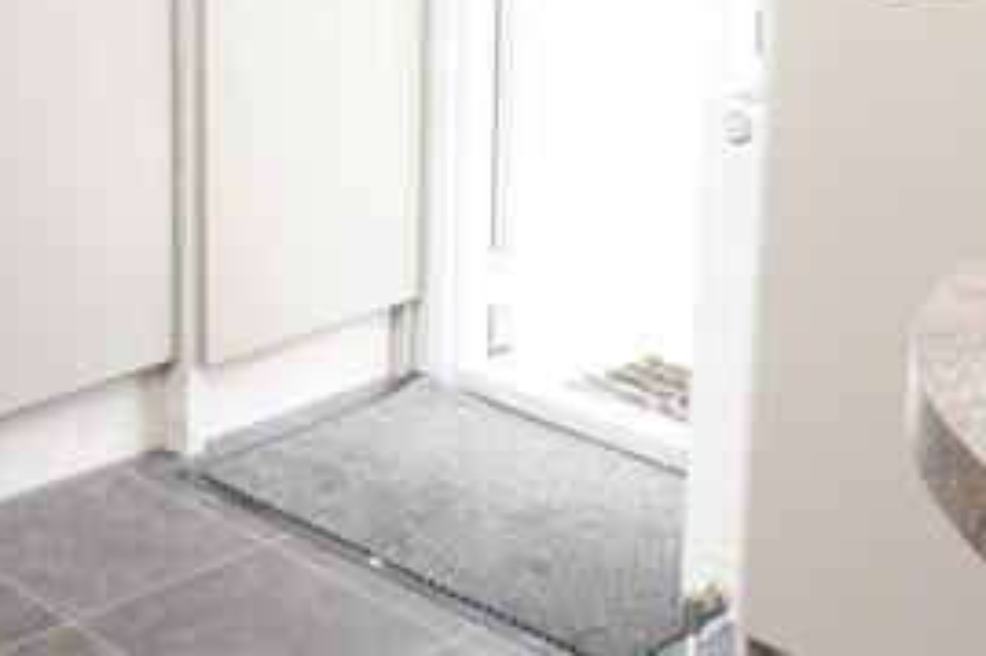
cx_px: 165
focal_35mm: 61
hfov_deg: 31.8
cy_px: -115
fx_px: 1670
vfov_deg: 20.8
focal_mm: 16
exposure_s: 1/60
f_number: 18
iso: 2500
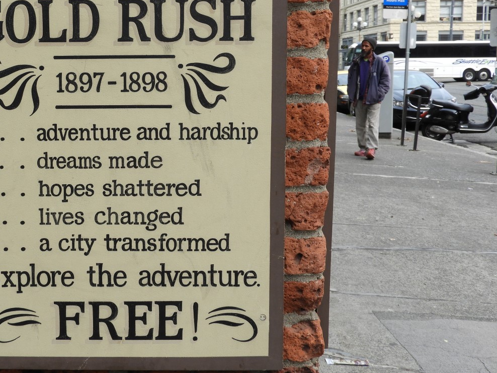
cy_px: 141
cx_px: 145
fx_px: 732
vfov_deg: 28.5
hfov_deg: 36.9
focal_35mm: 51
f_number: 3.8
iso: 100
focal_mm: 6.3
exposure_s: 1/200
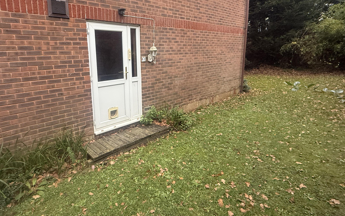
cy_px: 82
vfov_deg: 61.5
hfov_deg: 87.0
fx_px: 179
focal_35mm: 19
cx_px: 140
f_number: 2.2
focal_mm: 2.22
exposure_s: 1/99
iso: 200
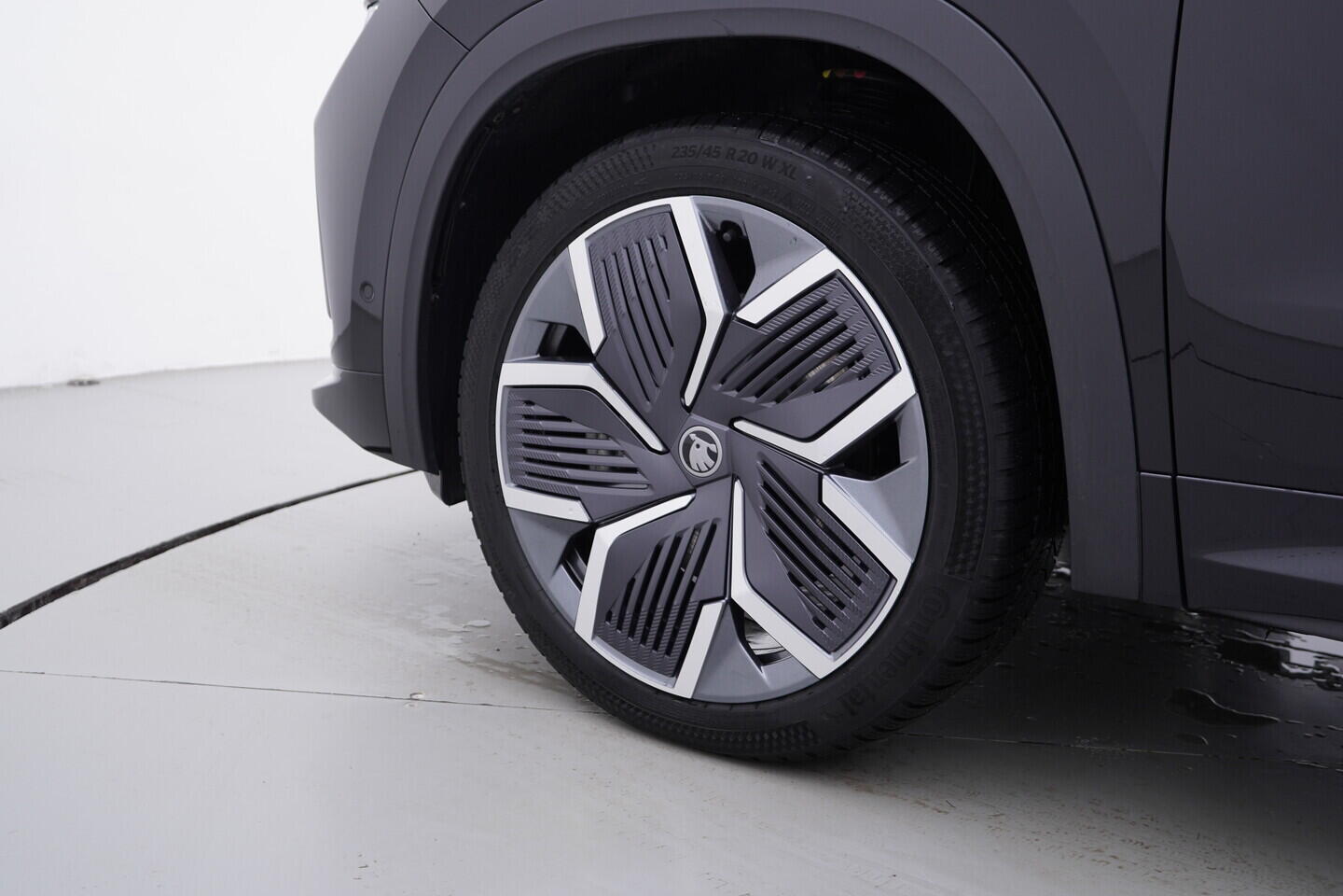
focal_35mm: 36
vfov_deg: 36.9
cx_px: 672
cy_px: 448
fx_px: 1343
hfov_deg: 53.1
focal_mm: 24
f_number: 3.5
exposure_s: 1/60
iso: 125
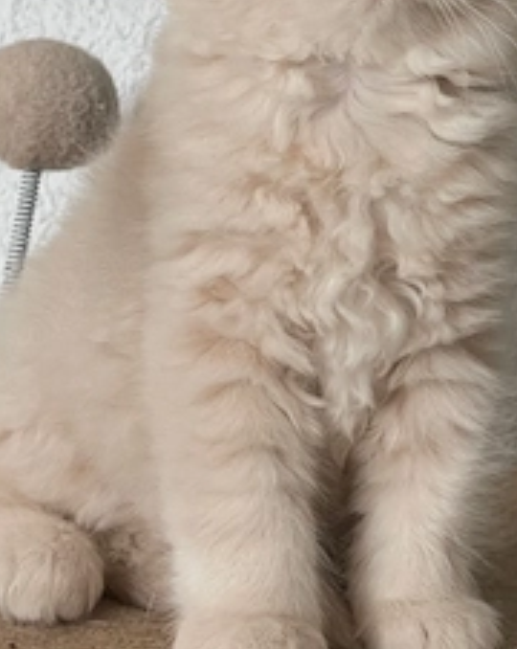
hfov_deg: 17.0
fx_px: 1726
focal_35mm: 90
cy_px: 123
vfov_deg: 21.0
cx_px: 345
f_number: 2
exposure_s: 1/99
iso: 200
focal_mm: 6
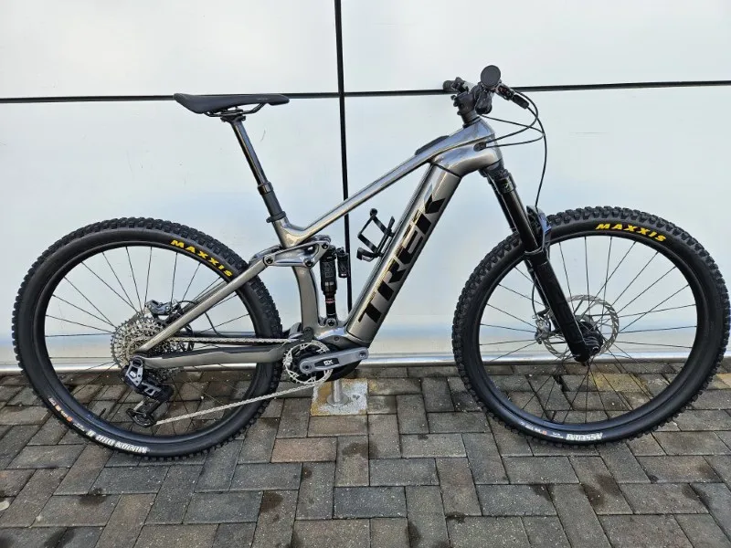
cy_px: 274
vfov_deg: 58.9
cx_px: 366
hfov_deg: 73.9
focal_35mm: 23
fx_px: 486
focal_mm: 5.4
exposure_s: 1/150
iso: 25
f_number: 1.8
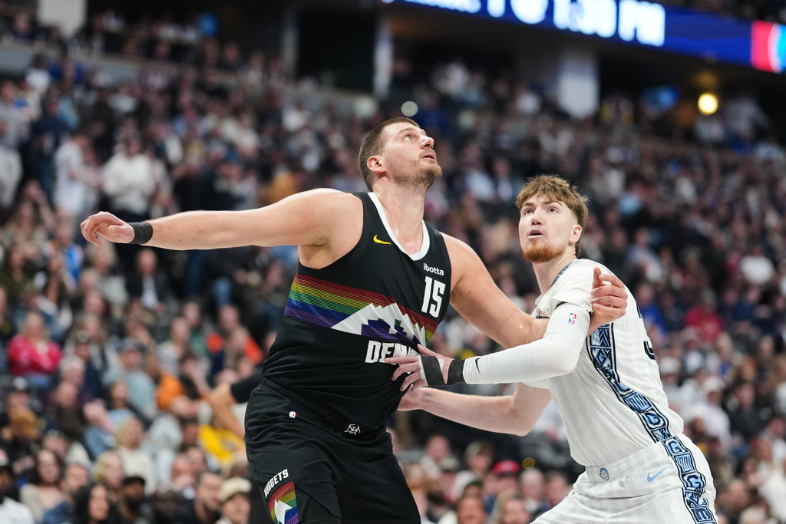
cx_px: 393
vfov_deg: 10.8
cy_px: 262
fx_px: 2773
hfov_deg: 16.1
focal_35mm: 127
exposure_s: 1/2000
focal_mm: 85
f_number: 1.4
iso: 1250
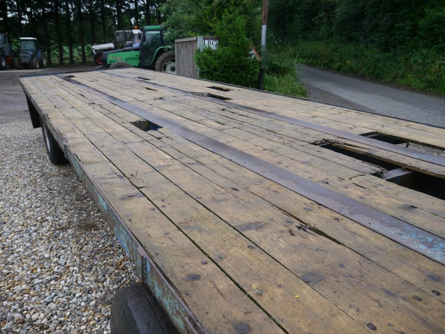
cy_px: 167
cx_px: 222
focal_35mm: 28
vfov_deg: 49.7
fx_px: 360
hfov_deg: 63.4
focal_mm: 14
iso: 160
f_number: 4.5
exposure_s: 1/160
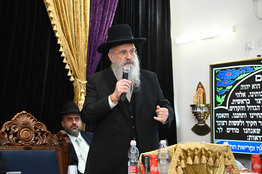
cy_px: 87
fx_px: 509
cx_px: 131
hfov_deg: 28.9
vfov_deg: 19.4
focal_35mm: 70
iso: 1600
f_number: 4.5
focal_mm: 70
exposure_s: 1/160
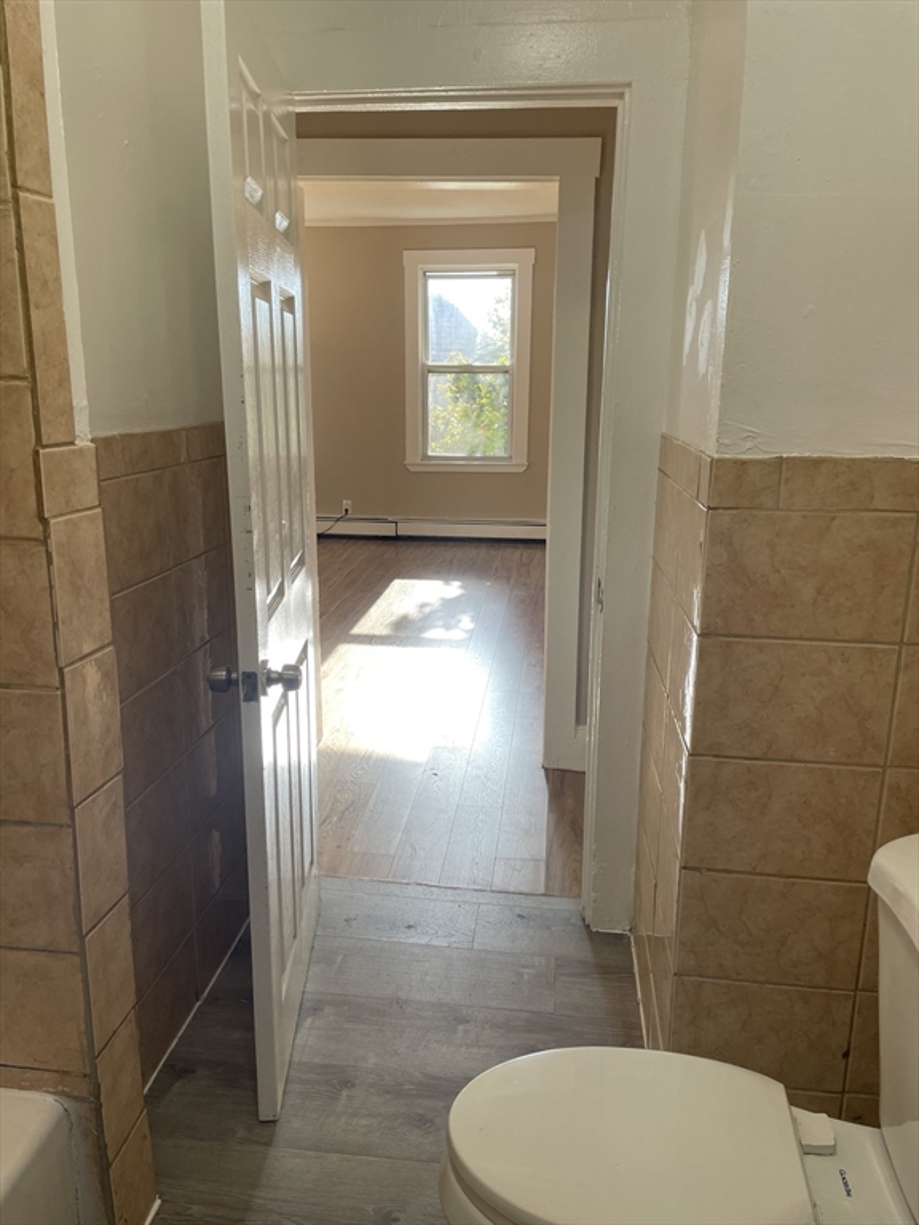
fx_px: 920
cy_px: 612
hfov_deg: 53.1
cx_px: 460
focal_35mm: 26
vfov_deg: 67.3
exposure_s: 1/170
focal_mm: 4.2
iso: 40
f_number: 1.6
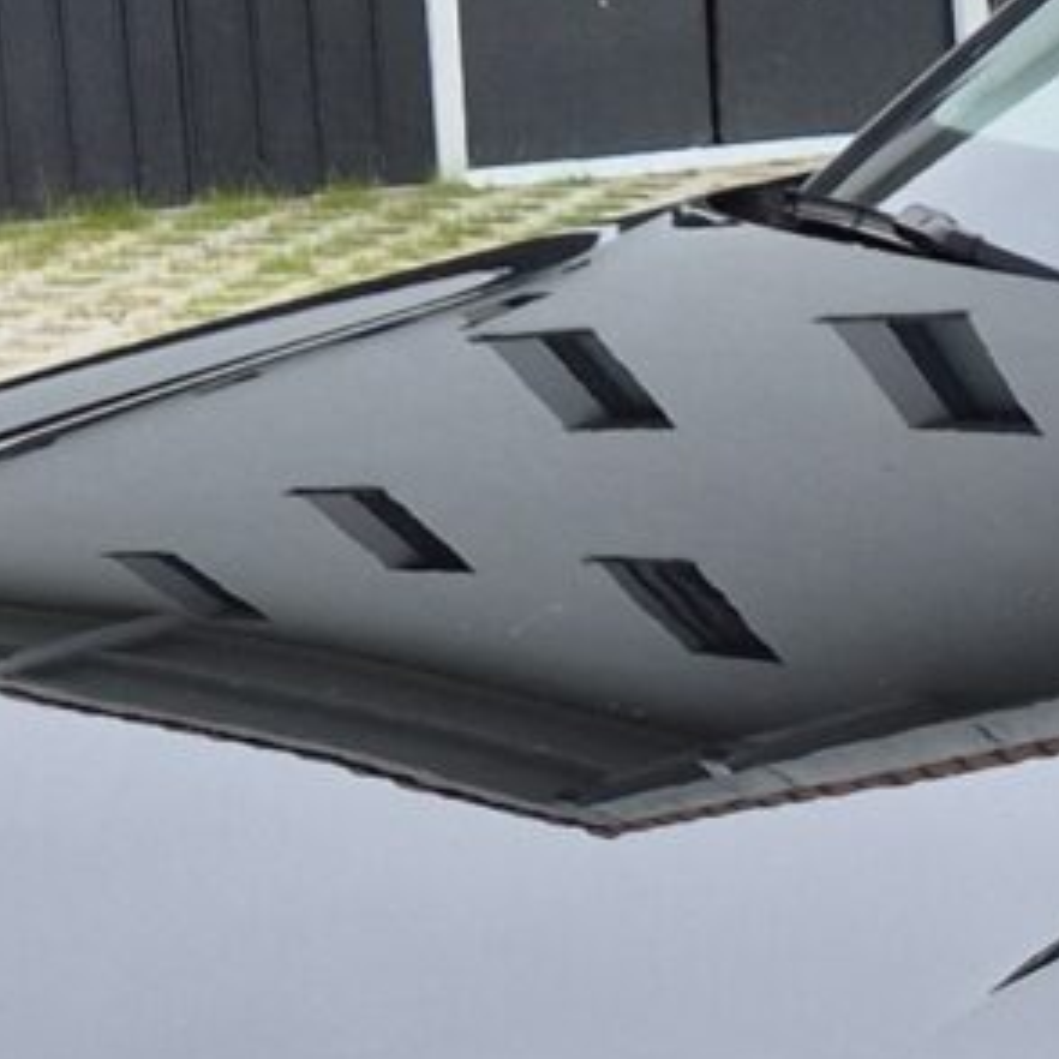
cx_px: 2406
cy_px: 962
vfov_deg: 9.8
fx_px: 6126
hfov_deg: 9.0
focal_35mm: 177
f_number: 1.8
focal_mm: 5.4
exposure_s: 1/536
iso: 25
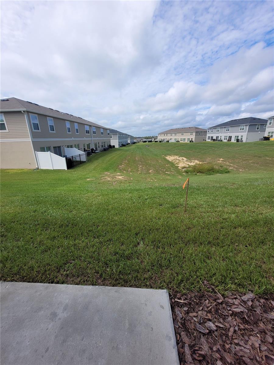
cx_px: 137
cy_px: 182
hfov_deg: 89.9
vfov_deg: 106.2
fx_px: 137
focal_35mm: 13
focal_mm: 1.74
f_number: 2.2
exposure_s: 1/1659
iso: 40
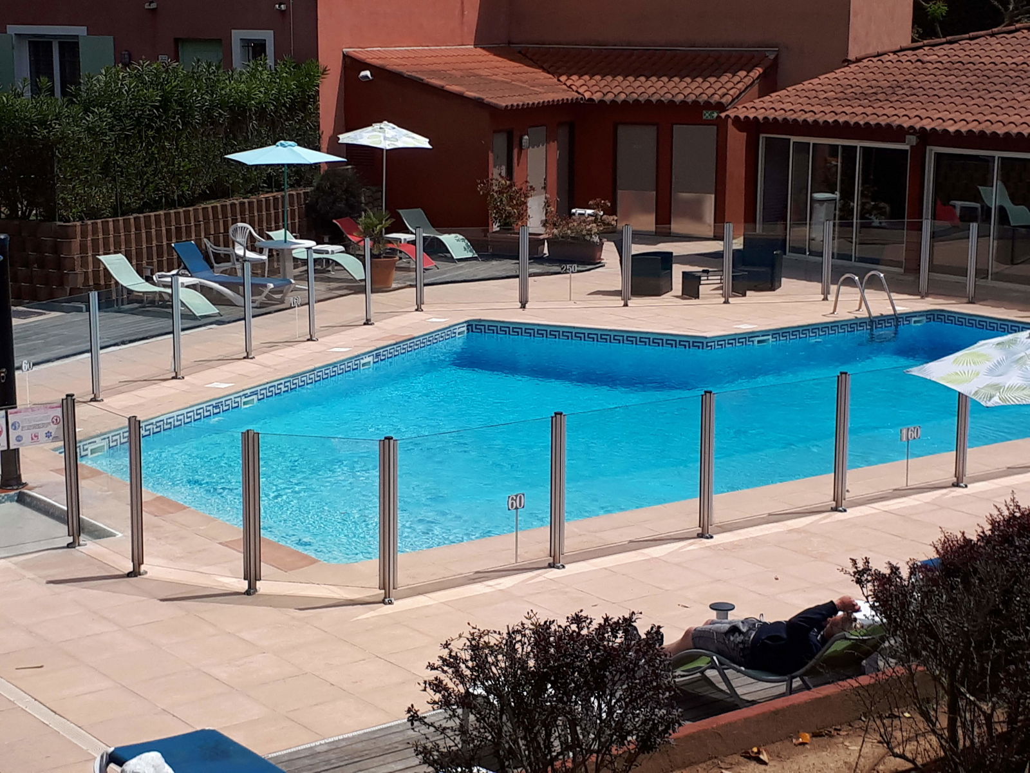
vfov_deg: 51.4
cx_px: 515
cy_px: 386
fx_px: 803
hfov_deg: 65.3
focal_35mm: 27
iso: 40
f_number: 1.9
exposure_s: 1/2865
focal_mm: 3.6
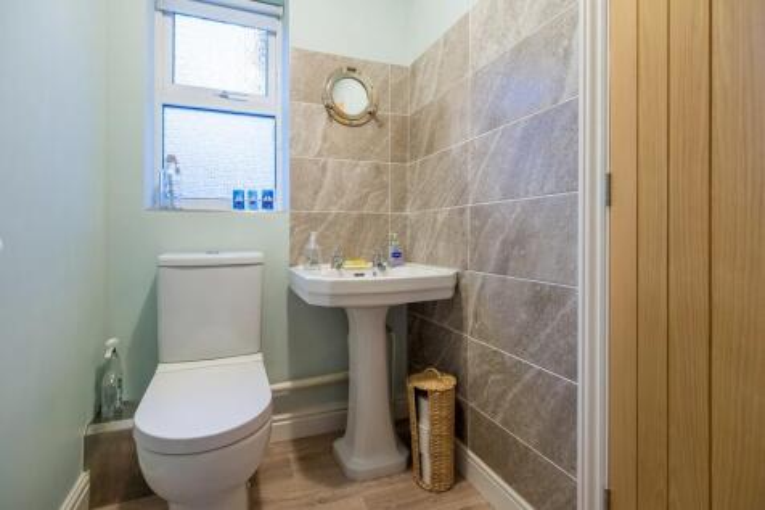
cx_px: 382
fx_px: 340
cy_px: 255
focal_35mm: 16
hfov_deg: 96.8
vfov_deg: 73.7
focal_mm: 10.6
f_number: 7.1
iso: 160
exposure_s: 1/25
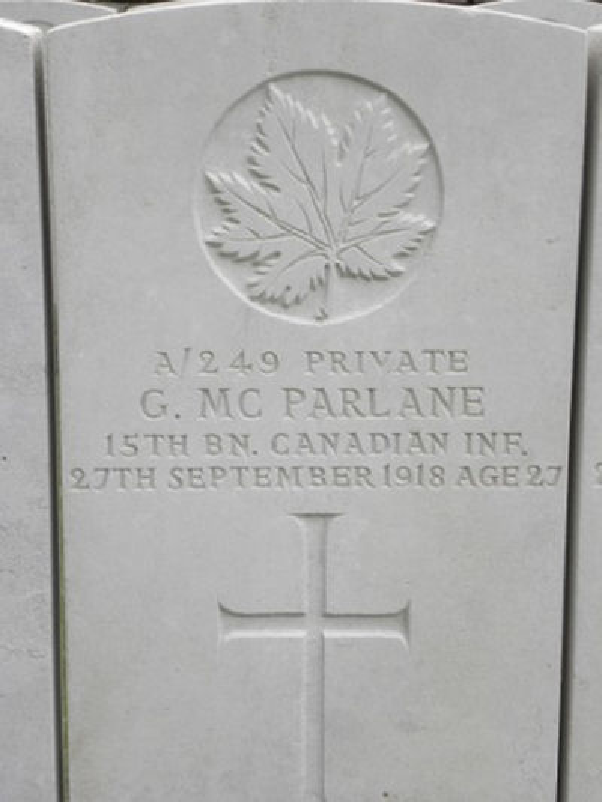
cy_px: 401
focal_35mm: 75
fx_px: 1738
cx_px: 301
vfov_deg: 26.0
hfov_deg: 19.6
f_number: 4
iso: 64
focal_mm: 13.4
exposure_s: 1/144
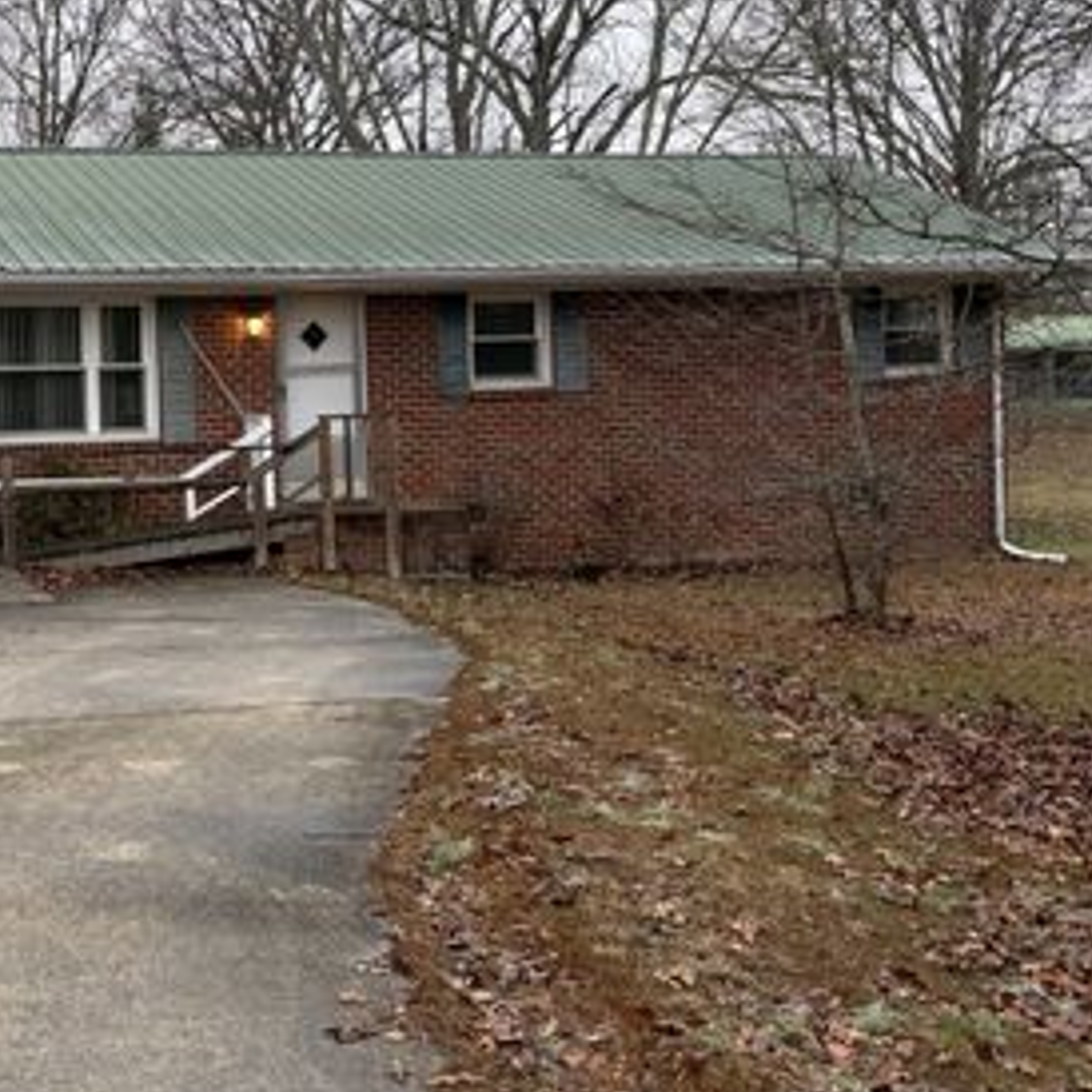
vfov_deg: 30.5
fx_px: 1999
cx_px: 151
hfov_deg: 29.5
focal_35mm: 56
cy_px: 464
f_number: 1.6
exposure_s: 1/122
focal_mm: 5.96
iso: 32
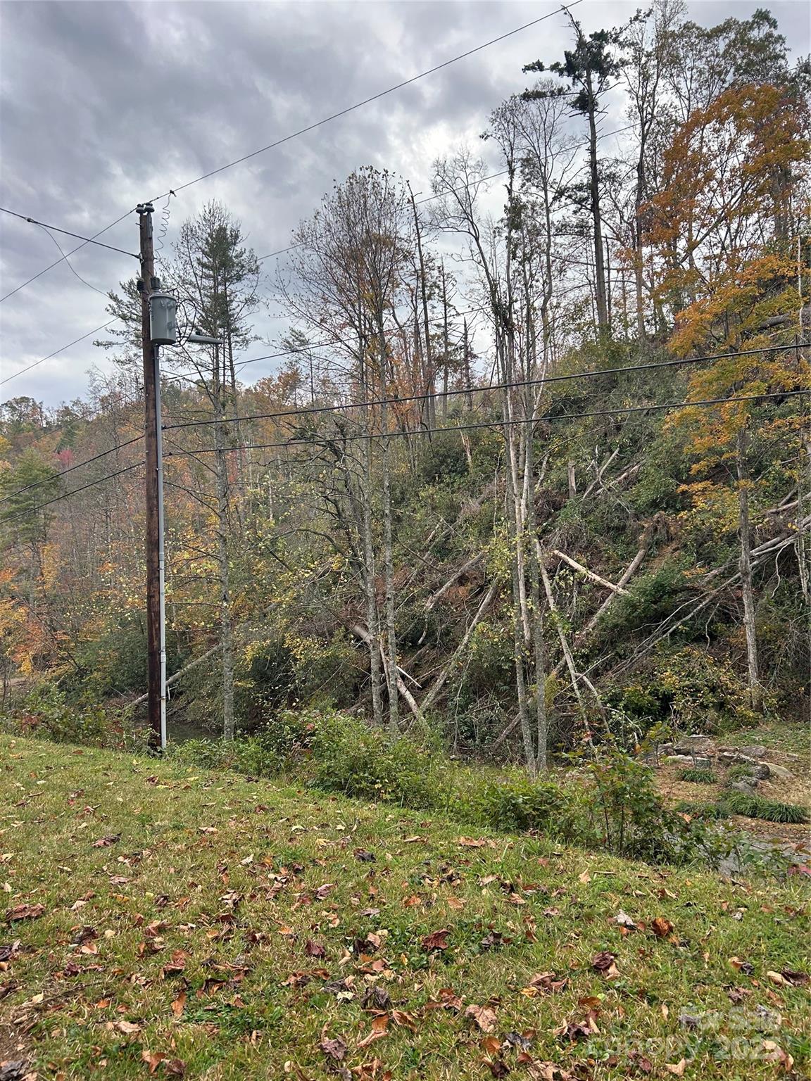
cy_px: 540
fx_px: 812
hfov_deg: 53.1
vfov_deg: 67.3
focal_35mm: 26
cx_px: 406
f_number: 1.5
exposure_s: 1/544
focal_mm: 5.7
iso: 50
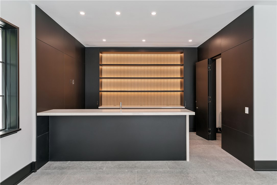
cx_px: 138
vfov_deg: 64.5
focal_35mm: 19
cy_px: 92
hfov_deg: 86.9
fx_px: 146
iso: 250
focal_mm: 19
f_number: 8
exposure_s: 1/13
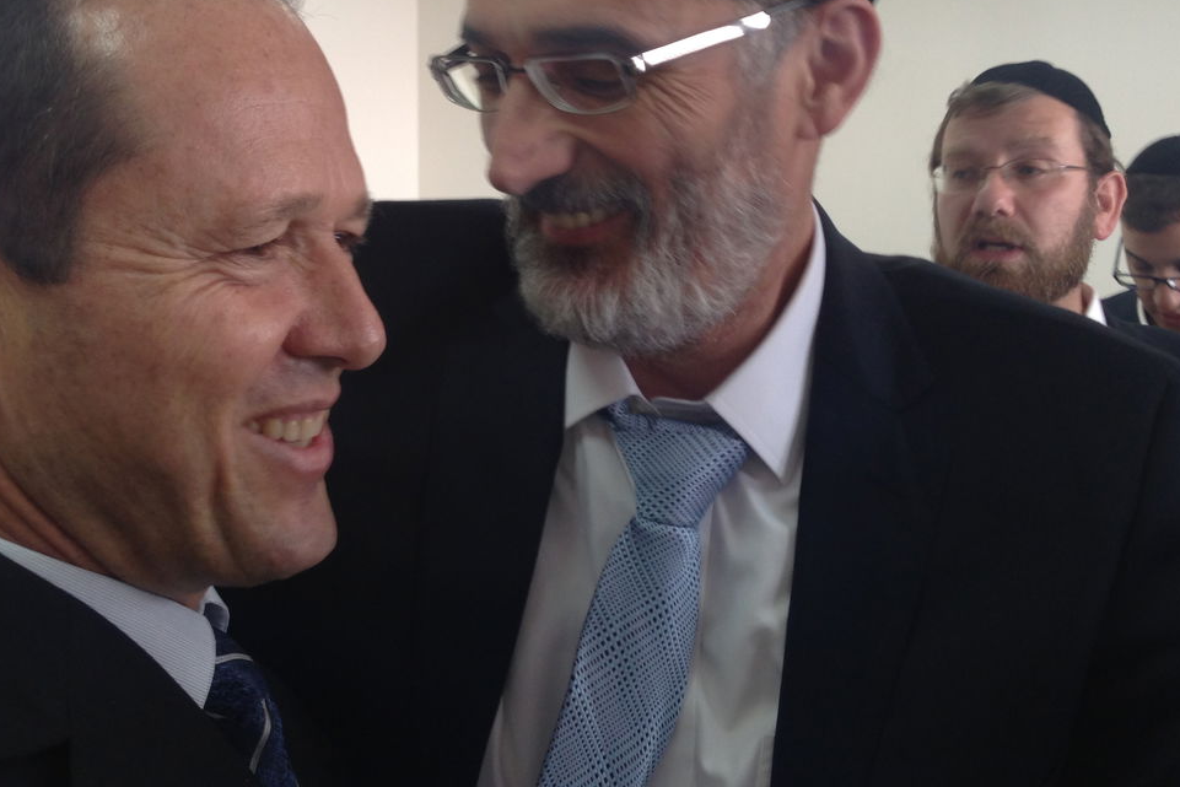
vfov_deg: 26.7
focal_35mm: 50
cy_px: 204
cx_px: 474
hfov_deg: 39.4
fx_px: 1639
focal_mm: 4.12
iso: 50
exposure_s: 1/24
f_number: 2.4
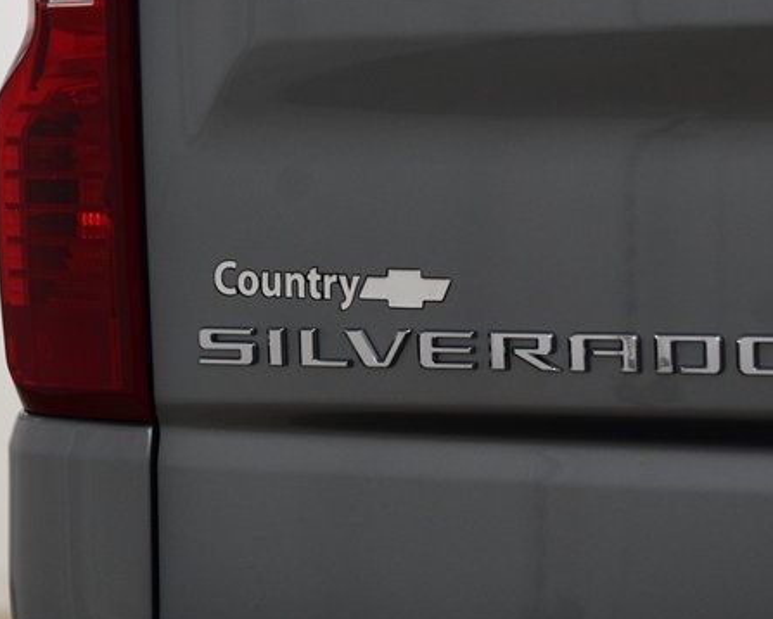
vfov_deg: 11.0
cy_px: 345
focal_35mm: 141
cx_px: 418
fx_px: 3227
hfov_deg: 13.7
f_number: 4.5
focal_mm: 70
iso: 1600
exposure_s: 1/125
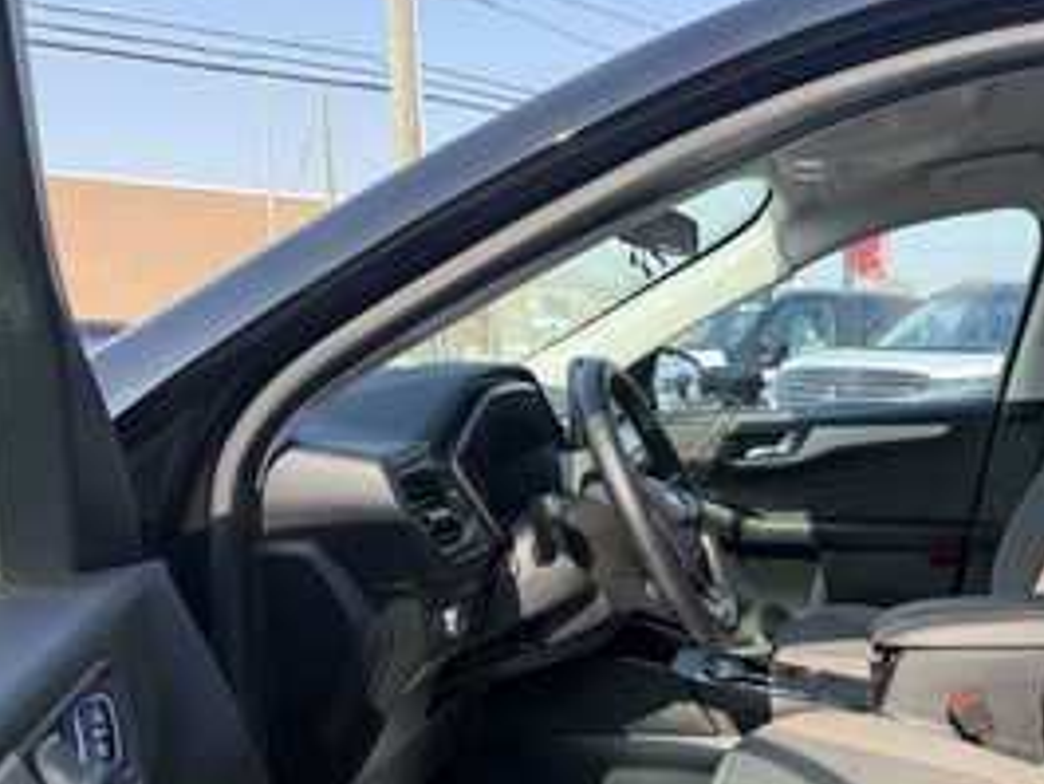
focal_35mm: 38
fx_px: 1147
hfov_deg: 46.8
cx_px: 812
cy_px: 557
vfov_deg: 37.1
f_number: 1.78
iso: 100
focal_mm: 6.76
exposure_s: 1/1211
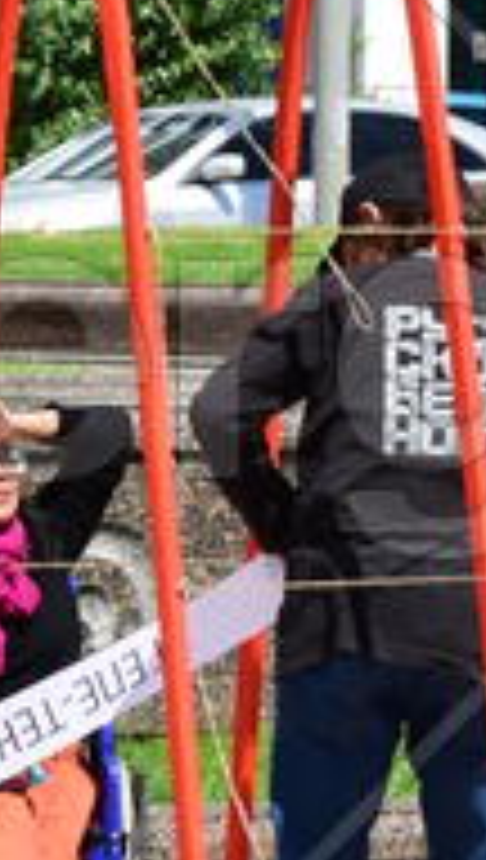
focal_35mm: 535
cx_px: 801
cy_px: 369
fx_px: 12217
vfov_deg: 4.0
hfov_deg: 2.3
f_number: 9
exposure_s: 1/200
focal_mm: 75
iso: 100
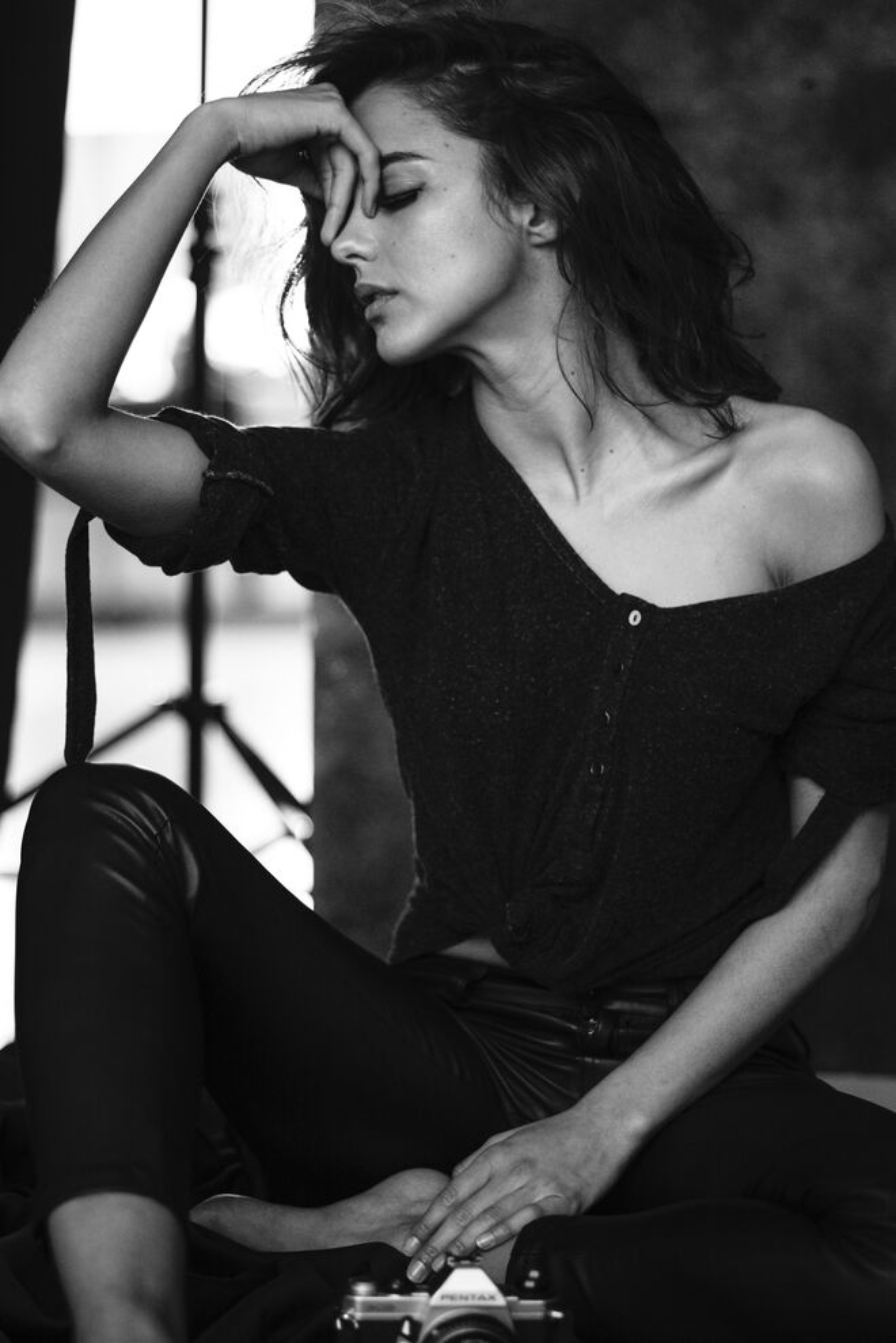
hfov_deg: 16.1
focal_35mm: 85
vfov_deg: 23.9
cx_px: 448
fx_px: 3171
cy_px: 672
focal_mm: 85
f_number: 2
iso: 3200
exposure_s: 1/125
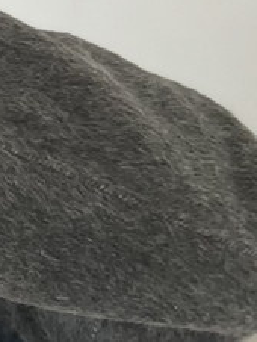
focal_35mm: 115
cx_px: -289
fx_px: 1136
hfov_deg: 11.4
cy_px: 543
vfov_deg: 15.5
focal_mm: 5.1
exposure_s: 1/77
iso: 125
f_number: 1.6
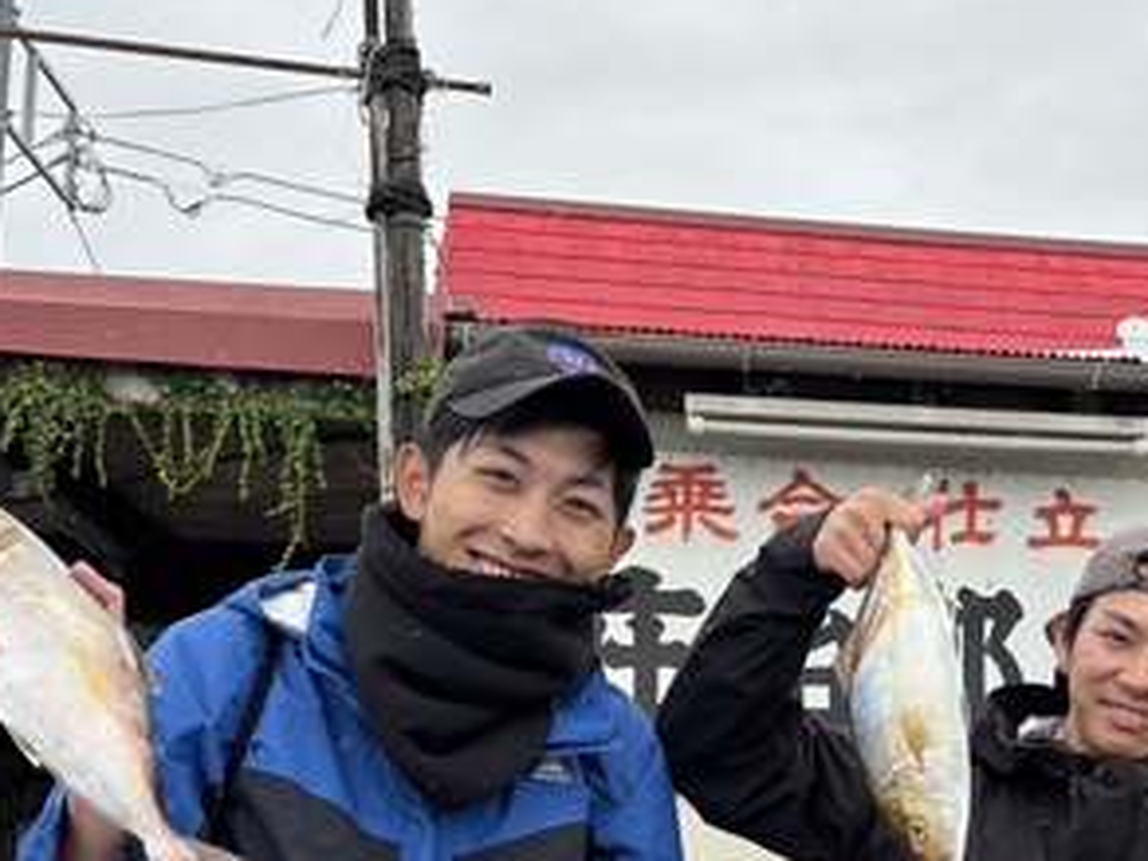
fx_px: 1890
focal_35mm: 57
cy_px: 735
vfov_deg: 25.1
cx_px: 987
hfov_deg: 32.4
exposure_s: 1/326
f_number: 1.6
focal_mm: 5.96
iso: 50
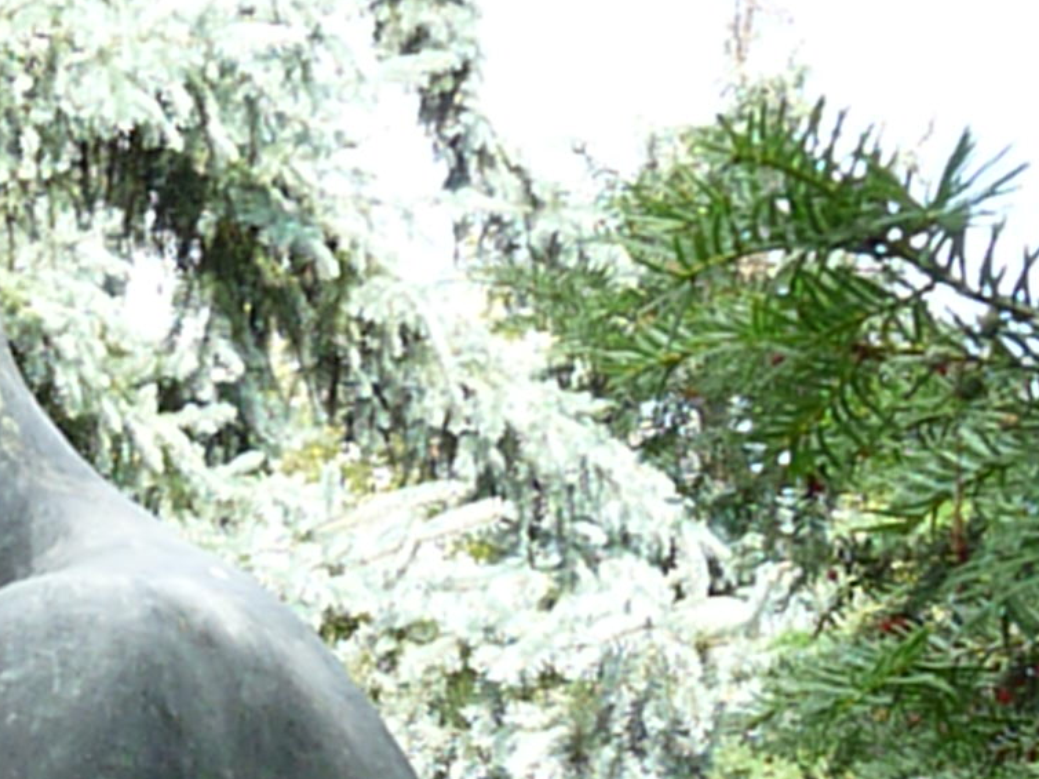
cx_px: -196
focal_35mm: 106
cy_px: 909
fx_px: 3181
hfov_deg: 17.7
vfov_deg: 13.6
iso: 800
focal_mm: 6.9
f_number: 5.6
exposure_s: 1/400
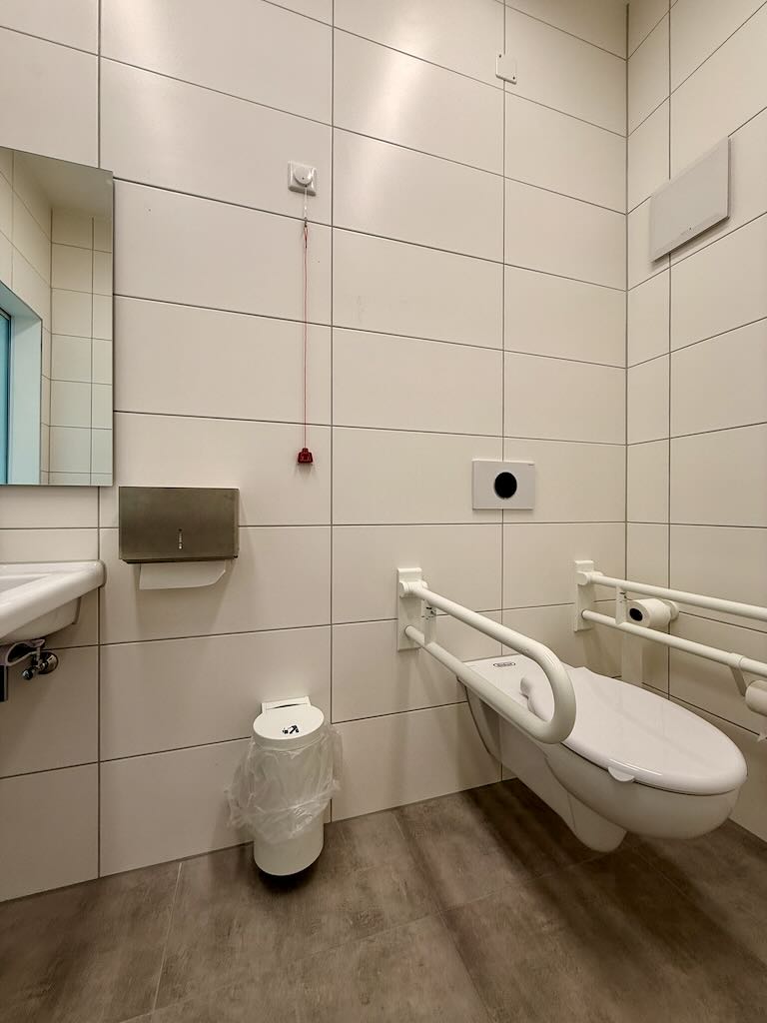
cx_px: 384
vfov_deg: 102.1
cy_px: 512
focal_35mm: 14
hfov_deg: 85.7
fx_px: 414
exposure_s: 1/106
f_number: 2.2
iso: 40
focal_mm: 2.22
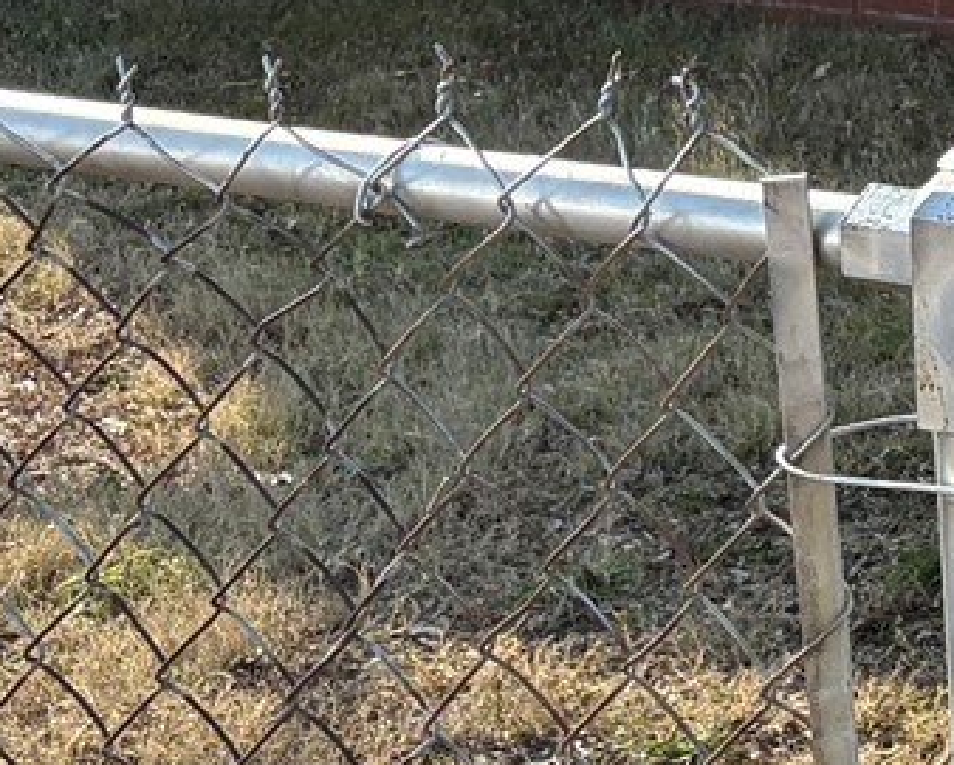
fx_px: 4069
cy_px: -282
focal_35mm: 144
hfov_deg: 11.9
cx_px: 1936
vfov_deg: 10.5
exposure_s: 1/1626
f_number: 1.6
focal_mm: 5.96
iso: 64
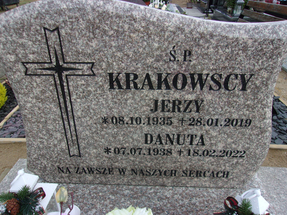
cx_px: 143
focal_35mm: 28
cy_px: 104
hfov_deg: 63.4
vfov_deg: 49.7
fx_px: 232
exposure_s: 1/320
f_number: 3
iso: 80
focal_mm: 4.9
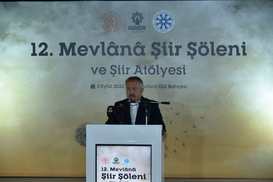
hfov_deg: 16.8
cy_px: 91
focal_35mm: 122
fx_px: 925
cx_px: 136
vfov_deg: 11.2
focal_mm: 122
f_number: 5.6
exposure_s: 1/60
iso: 1000
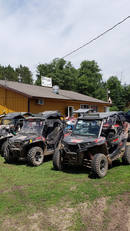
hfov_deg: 29.7
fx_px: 245
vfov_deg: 50.5
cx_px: 57
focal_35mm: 40
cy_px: 114
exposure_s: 1/1517
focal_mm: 4.3
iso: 50
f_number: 2.4
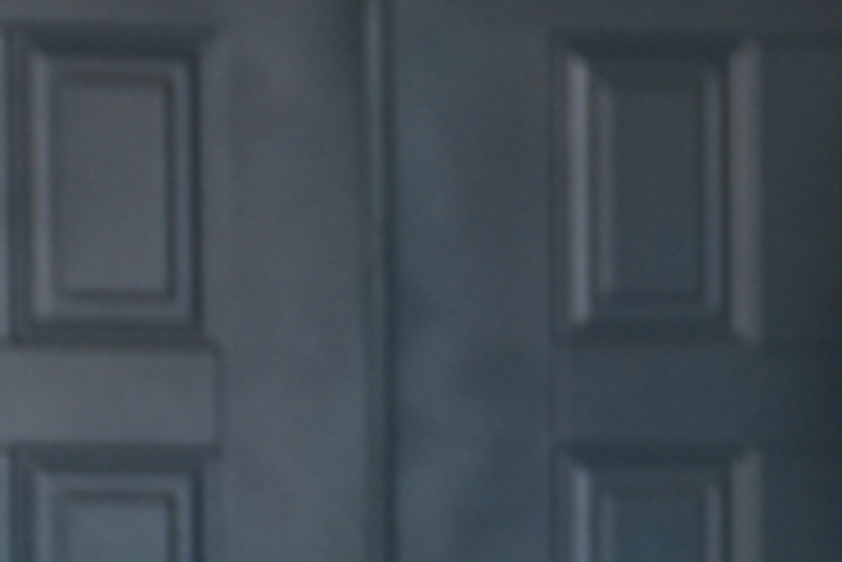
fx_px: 8403
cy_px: 679
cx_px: 1216
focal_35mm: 359
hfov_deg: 5.7
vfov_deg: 3.8
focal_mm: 70
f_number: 5.6
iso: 1600
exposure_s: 1/125
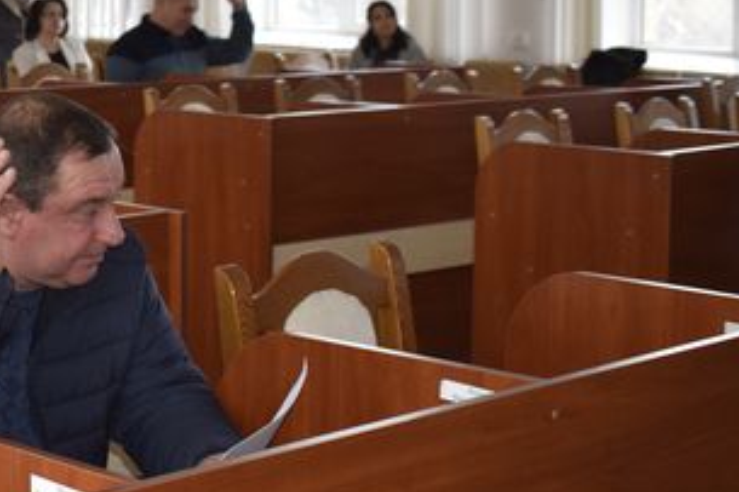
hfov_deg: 21.1
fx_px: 1892
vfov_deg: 14.7
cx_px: -51
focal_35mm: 92
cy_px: 82
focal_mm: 25
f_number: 4.5
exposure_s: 1/80
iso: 800
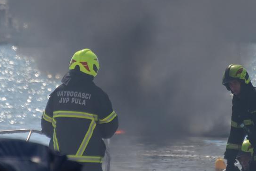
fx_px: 6250
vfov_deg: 1.6
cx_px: 158
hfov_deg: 2.3
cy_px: 36
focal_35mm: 879
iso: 640
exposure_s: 1/4000
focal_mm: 300
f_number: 5.6
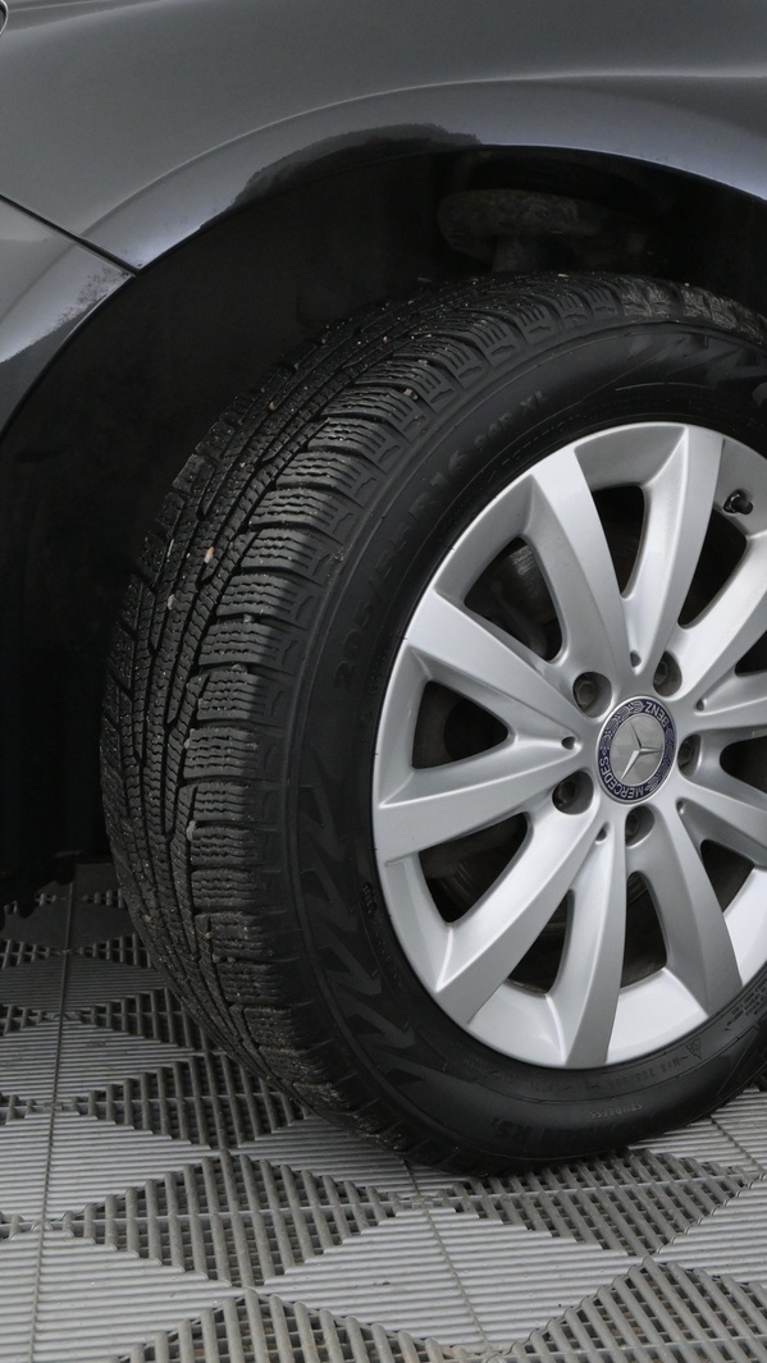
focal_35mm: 51
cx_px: 588
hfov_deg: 23.1
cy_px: 687
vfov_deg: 40.3
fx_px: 1859
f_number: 5
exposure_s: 1/100
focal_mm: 21.5
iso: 2500
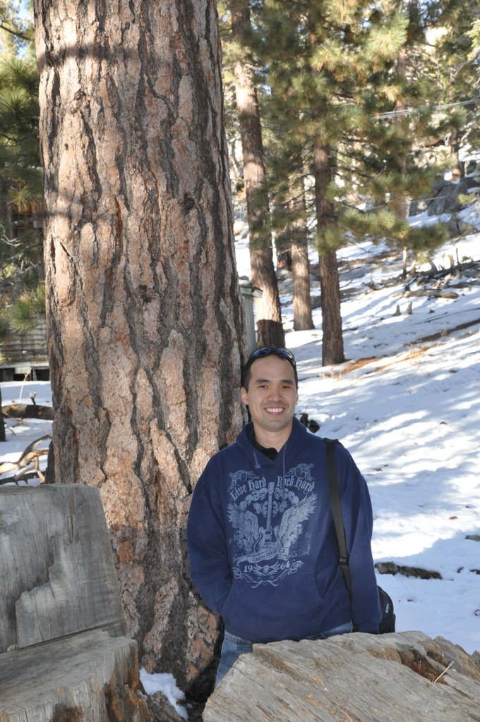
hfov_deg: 20.1
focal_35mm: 68
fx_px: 1354
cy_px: 361
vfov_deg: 29.9
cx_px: 240
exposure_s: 1/200
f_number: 10
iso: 800
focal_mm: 45
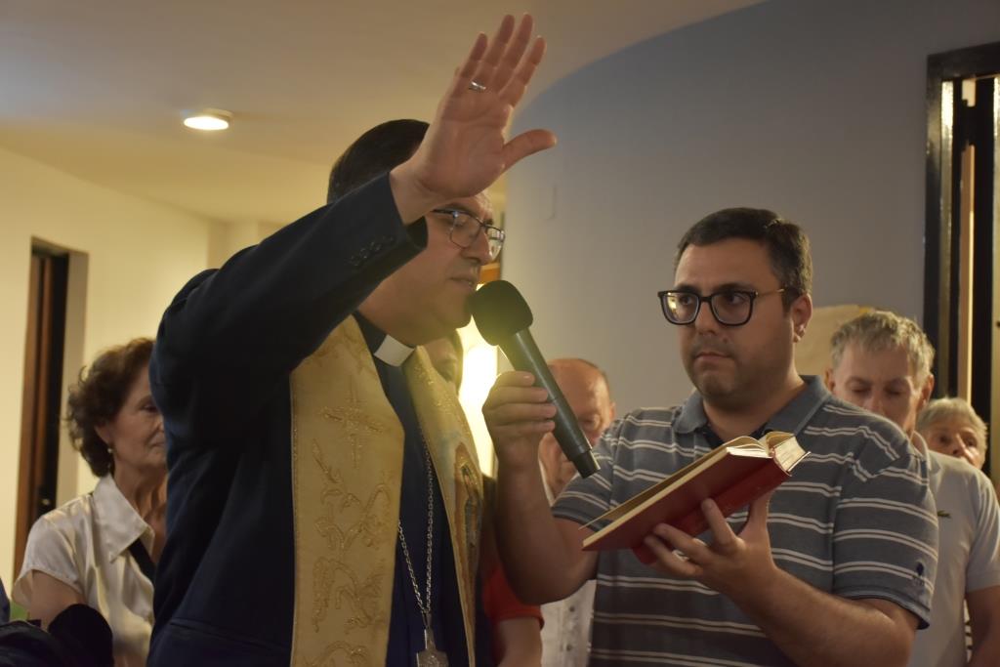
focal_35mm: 60
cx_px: 500
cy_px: 334
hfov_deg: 33.4
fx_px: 1667
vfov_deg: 22.6
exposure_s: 1/10
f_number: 4.5
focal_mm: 40
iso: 1250
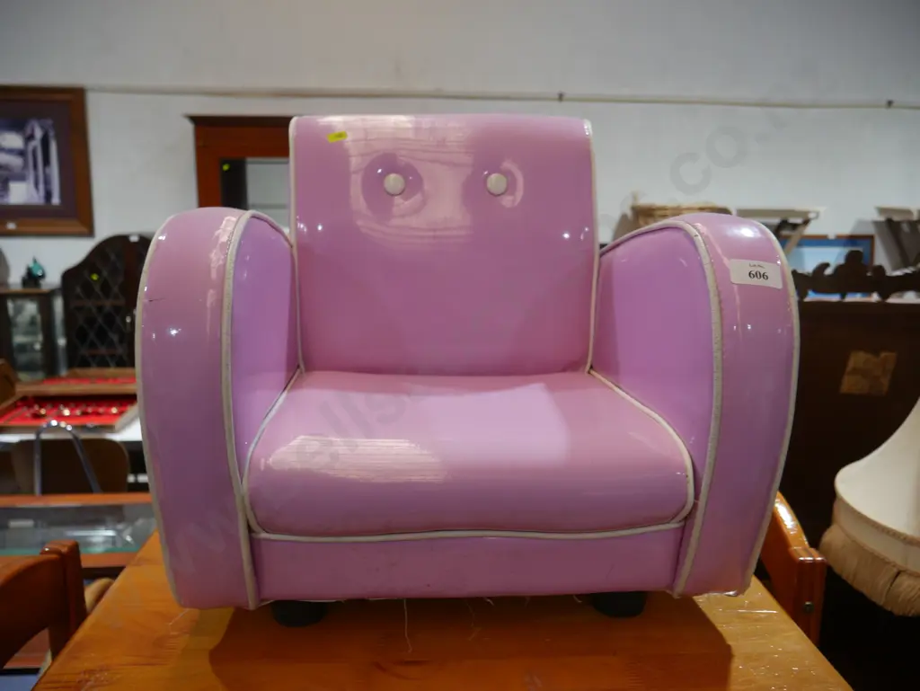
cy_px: 346
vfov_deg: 49.8
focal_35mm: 28
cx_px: 460
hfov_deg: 63.4
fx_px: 745
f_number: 3.5
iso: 250
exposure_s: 1/60
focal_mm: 14
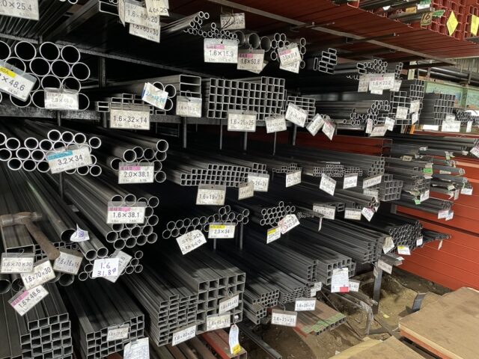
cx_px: 240
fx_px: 360
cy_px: 180
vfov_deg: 53.1
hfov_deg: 67.3
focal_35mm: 26
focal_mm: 4.2
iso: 250
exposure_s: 1/50
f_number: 1.6
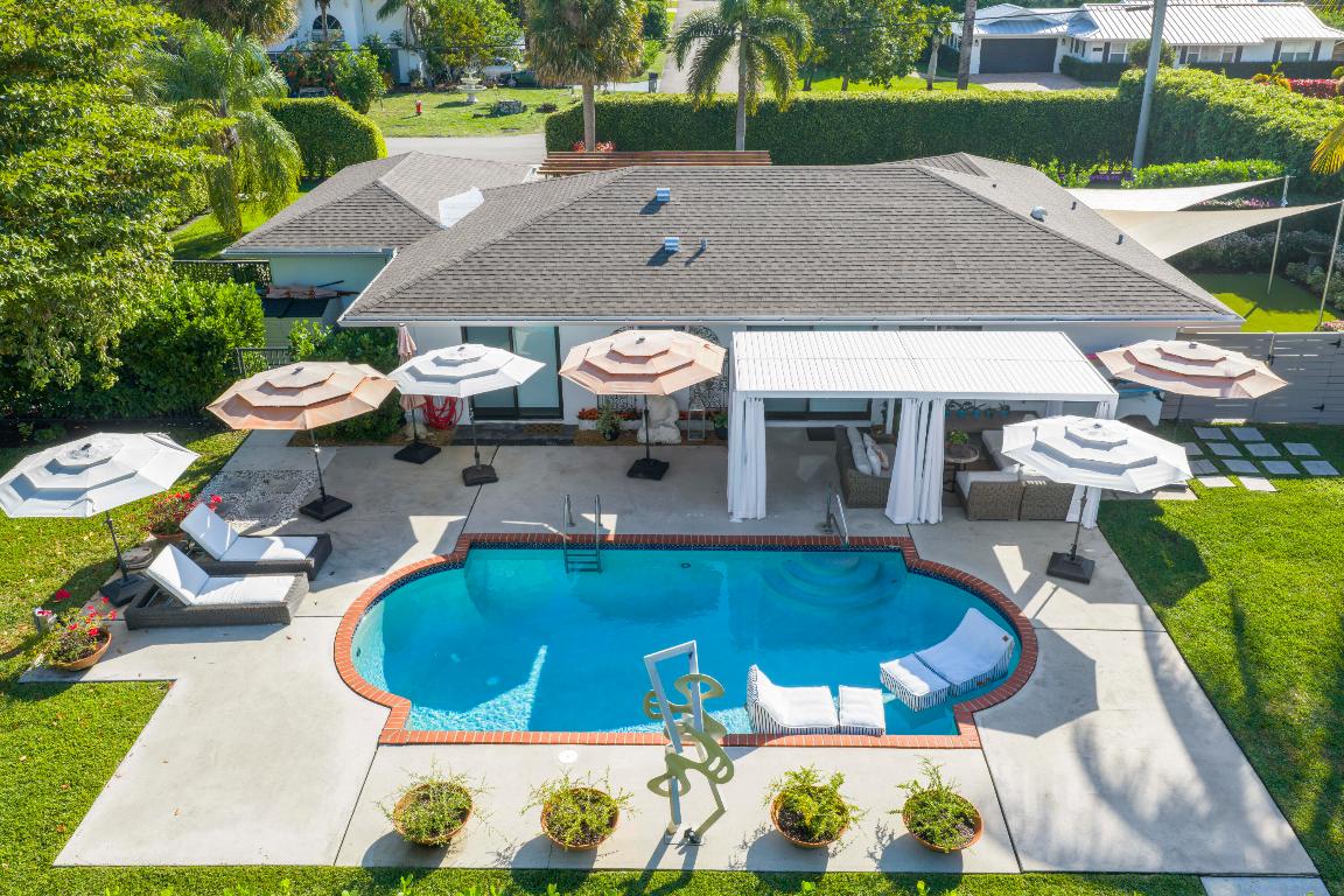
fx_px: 1045
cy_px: 448
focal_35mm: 28
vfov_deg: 46.4
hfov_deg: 65.5
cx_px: 672
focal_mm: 14.45
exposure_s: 1/160
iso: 100
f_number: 5
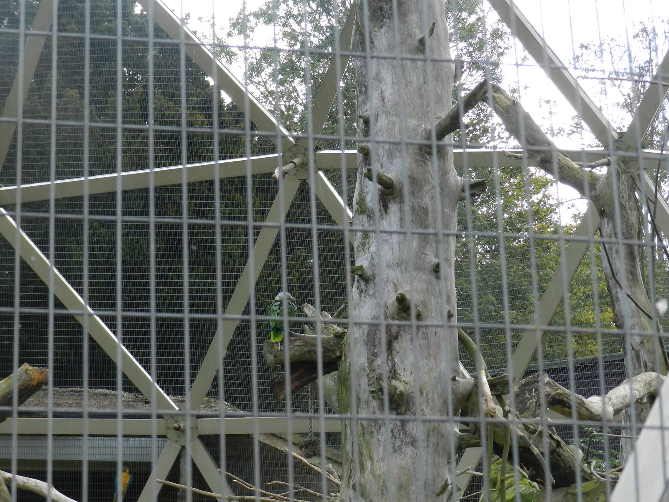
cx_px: 334
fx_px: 1933
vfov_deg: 14.8
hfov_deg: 19.6
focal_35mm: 100
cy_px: 251
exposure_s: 1/200
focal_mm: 17.7
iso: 160
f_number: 4.6
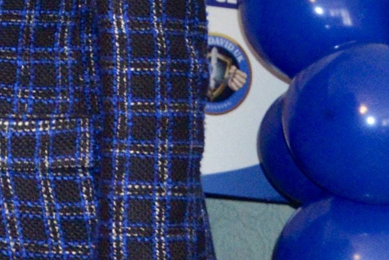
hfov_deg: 9.5
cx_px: -655
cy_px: -228
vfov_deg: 7.2
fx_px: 1987
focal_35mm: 184
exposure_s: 1/30
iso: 800
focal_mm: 21
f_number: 3.8
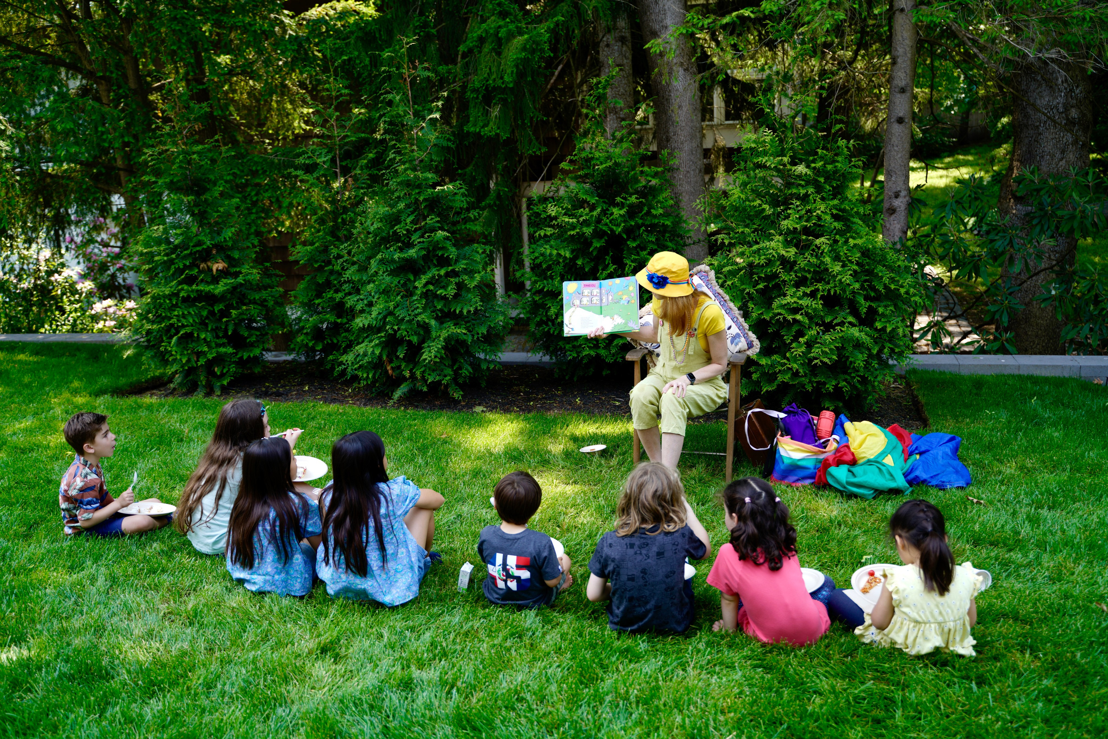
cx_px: 554
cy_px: 370
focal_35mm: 31
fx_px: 954
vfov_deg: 42.3
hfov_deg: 60.3
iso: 50
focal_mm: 31
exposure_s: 1/125
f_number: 2.8
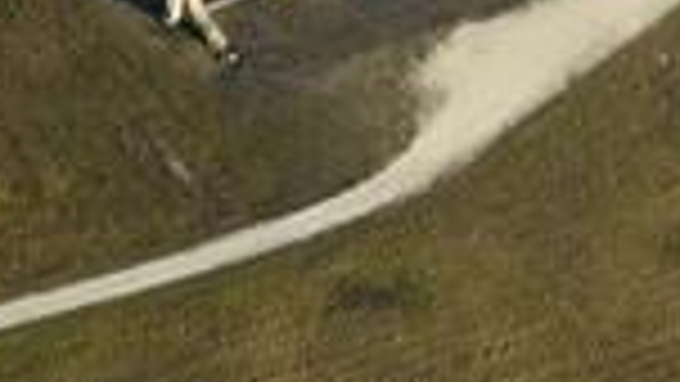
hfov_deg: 7.1
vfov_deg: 4.0
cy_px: -216
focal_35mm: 305
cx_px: 662
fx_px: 5500
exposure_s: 1/350
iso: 100
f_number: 5
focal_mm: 70
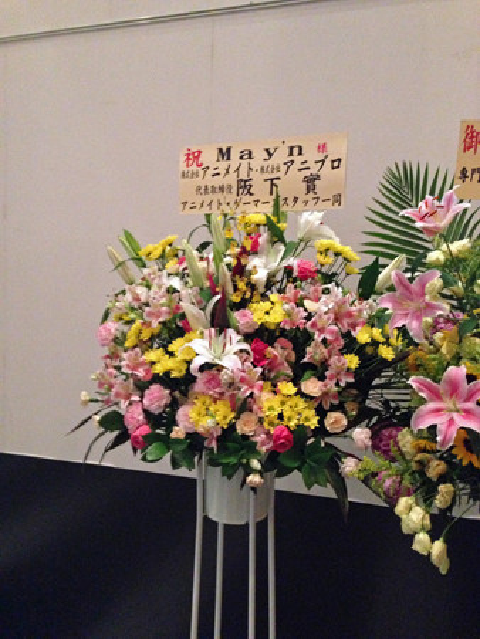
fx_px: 610
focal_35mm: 33
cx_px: 240
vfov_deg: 55.3
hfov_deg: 43.0
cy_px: 320
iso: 800
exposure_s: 1/15
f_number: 2.4
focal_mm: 4.13
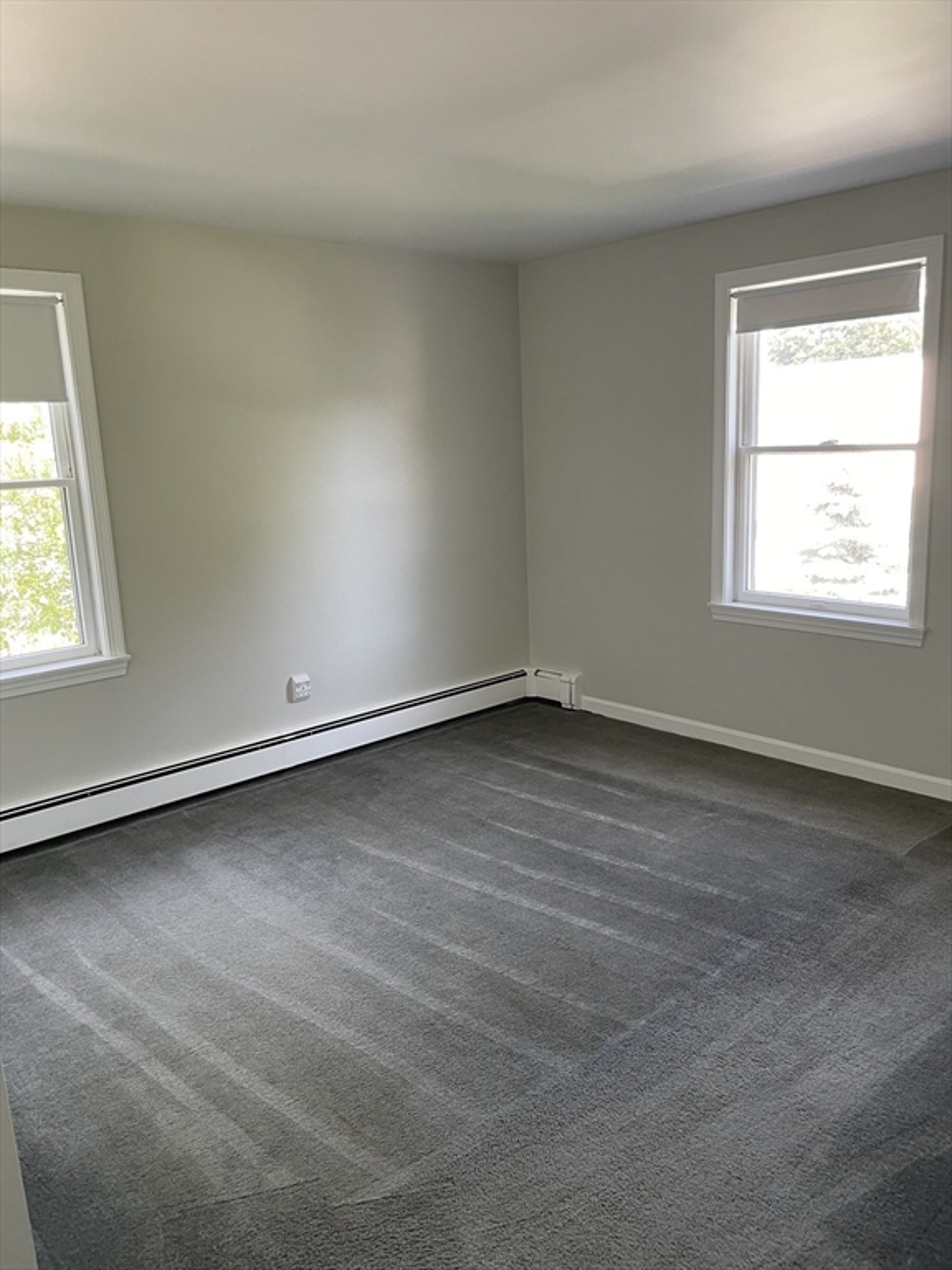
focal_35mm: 26
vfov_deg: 67.3
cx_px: 476
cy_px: 635
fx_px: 953
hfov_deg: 53.1
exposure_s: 1/72
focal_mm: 4.2
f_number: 1.6
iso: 125
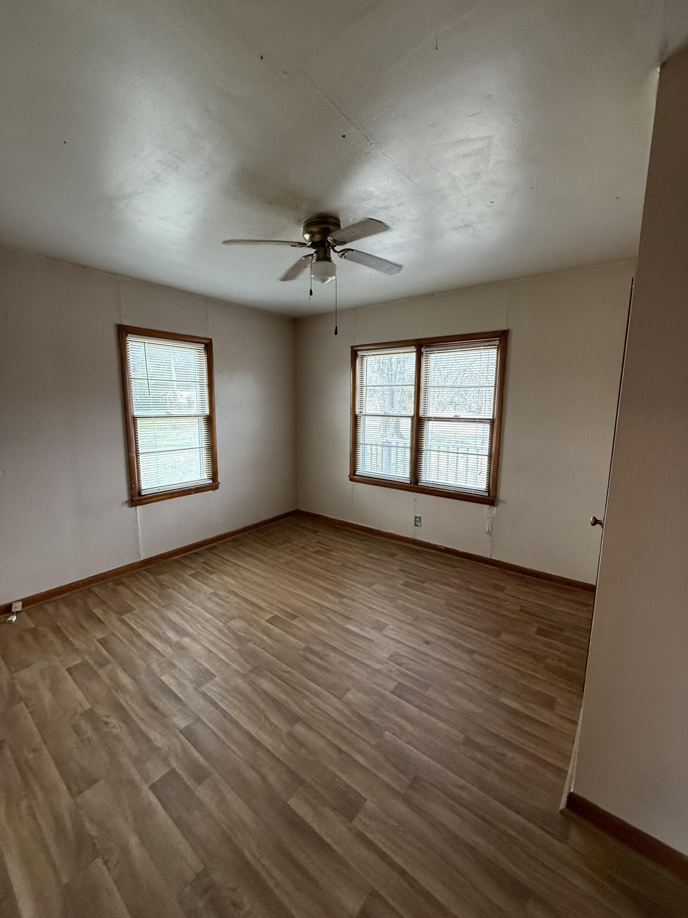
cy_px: 459
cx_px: 344
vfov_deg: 102.1
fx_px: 371
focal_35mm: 14
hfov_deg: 85.7
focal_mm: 2.22
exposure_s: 1/120
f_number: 2.2
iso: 200
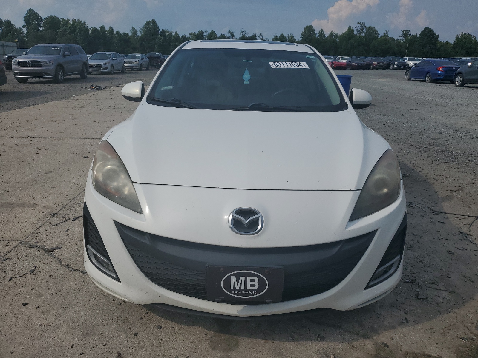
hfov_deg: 67.3
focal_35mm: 26
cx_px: 239
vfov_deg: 53.1
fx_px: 359
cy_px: 179
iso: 52
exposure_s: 1/10000
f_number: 1.5
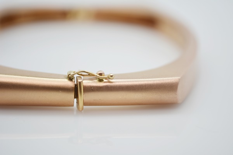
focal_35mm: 82
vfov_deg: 16.6
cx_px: 116
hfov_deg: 24.6
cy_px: 78
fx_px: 534
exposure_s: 1/125
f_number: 5.6
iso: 250
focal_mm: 55
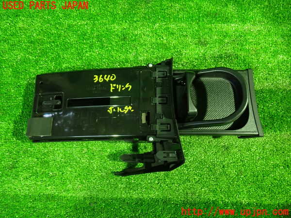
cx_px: 146
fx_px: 252
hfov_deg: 60.0
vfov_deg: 46.8
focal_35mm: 30
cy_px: 109
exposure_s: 1/20
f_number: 2.3
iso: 800
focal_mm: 5.4
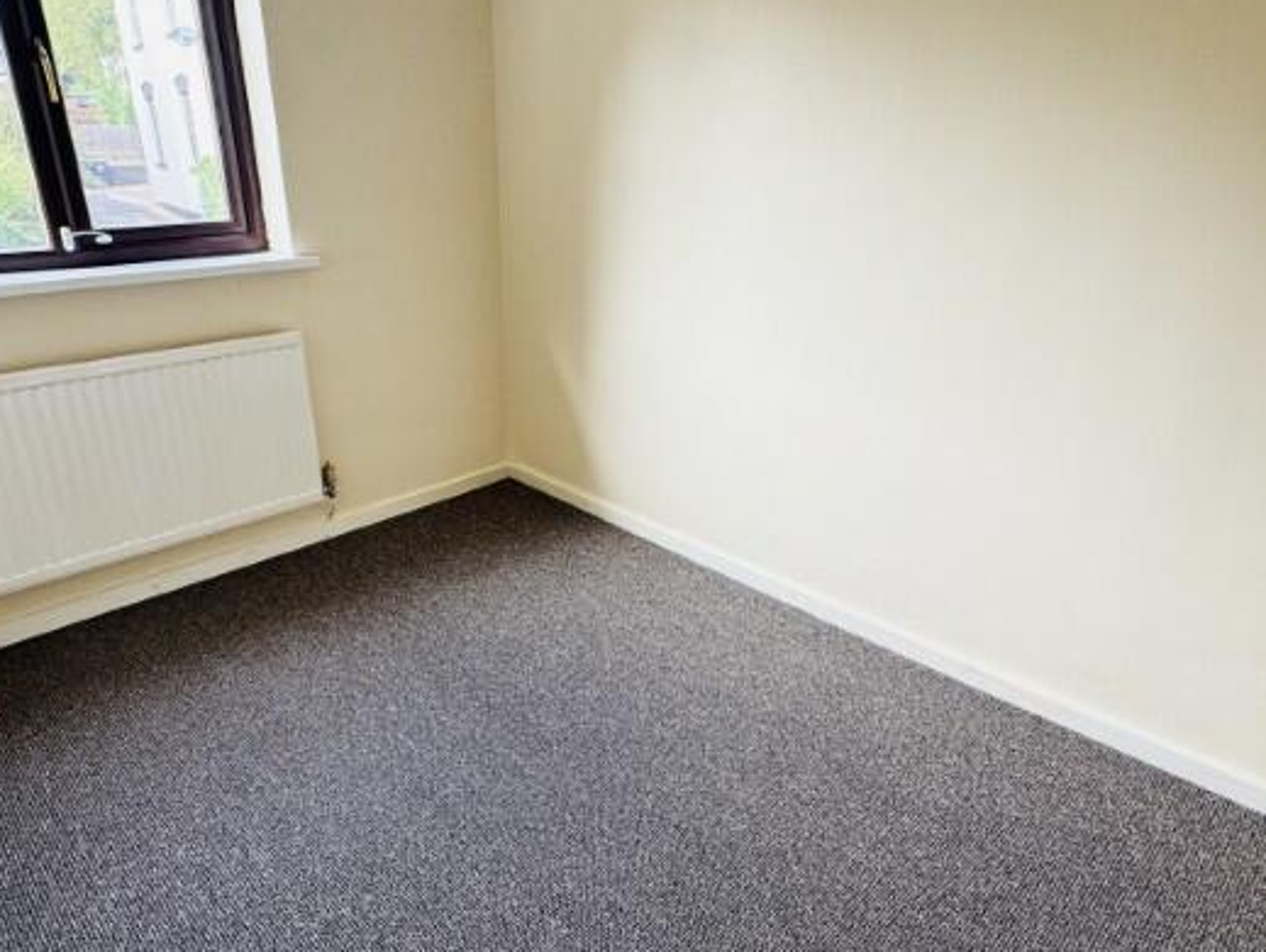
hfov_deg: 73.9
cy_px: 496
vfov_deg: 58.9
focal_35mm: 23
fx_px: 842
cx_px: 618
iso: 80
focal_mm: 2.22
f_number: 2.2
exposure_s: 1/99
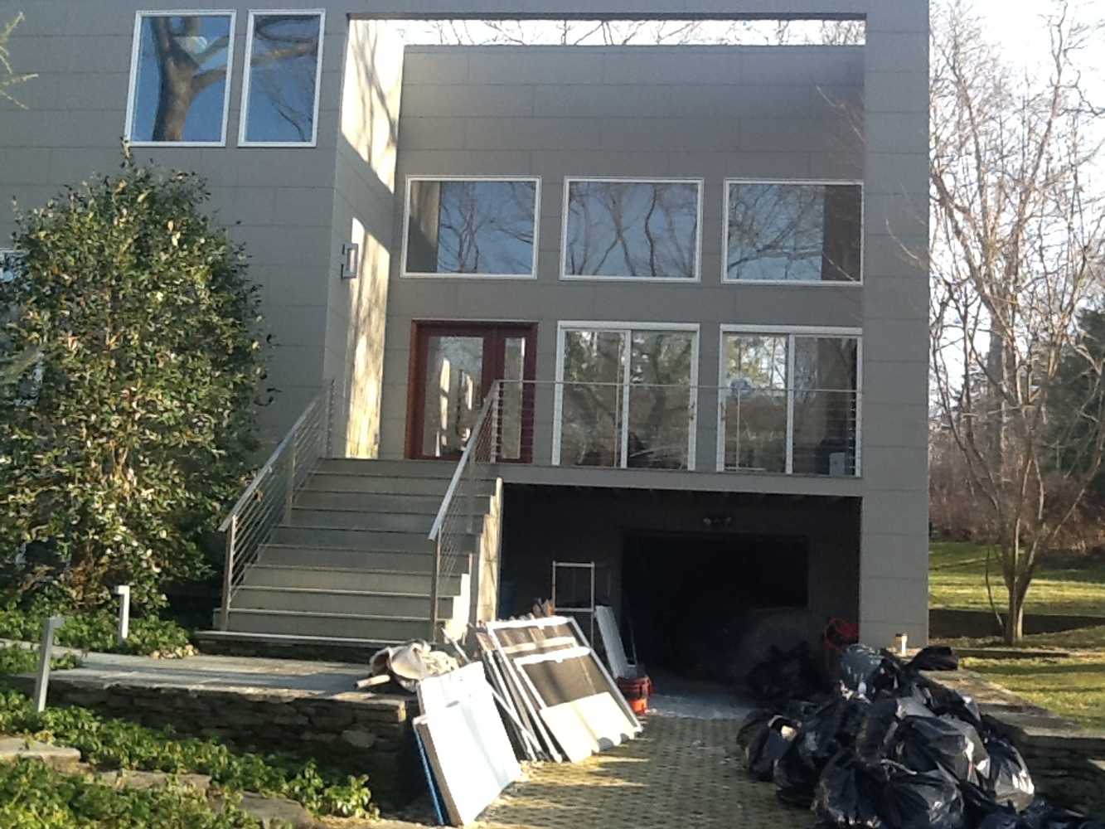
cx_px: 552
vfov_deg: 32.9
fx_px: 1405
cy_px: 414
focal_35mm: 44
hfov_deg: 42.9
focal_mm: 2.03
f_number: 2.4
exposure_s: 1/162
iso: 40
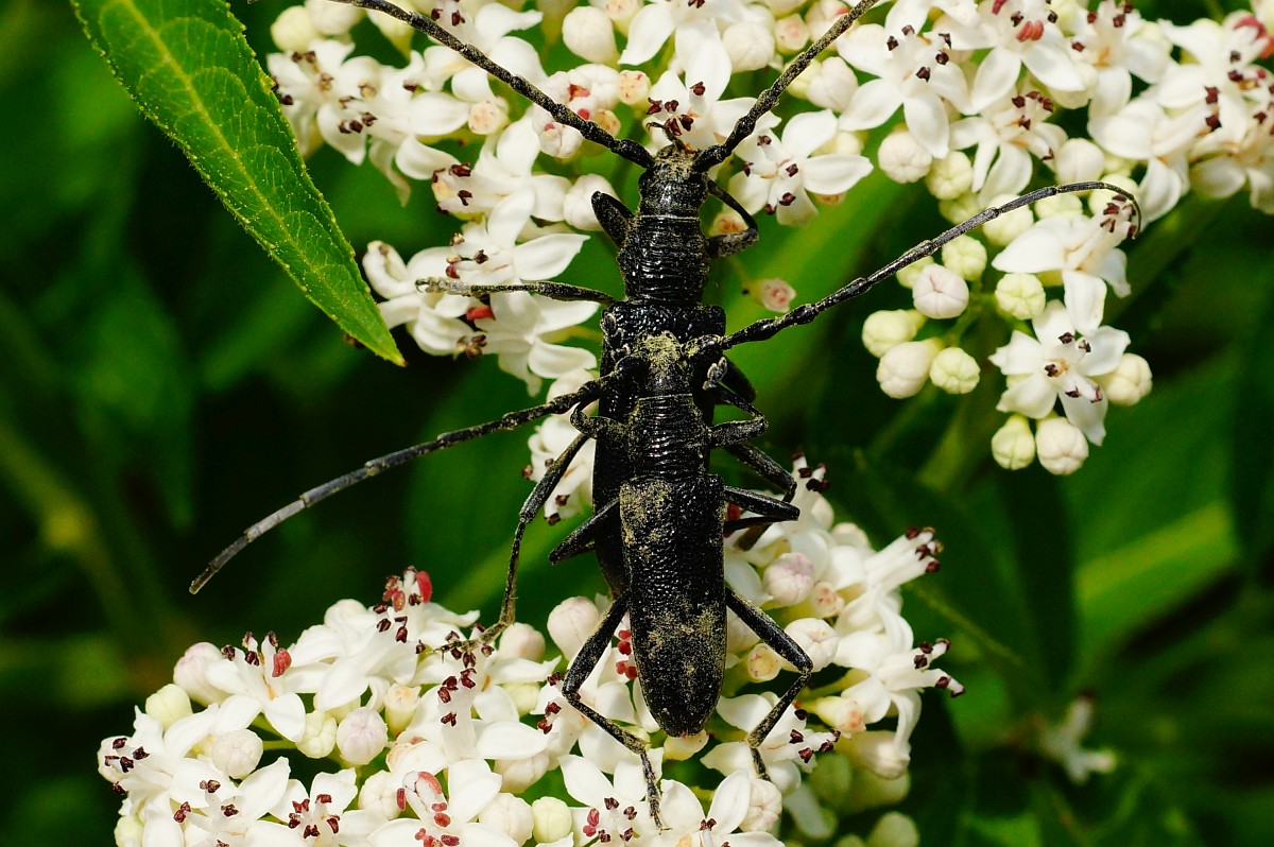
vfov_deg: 9.1
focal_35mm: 150
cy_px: 424
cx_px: 637
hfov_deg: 13.7
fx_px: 5304
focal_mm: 50
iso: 400
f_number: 8
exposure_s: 1/800
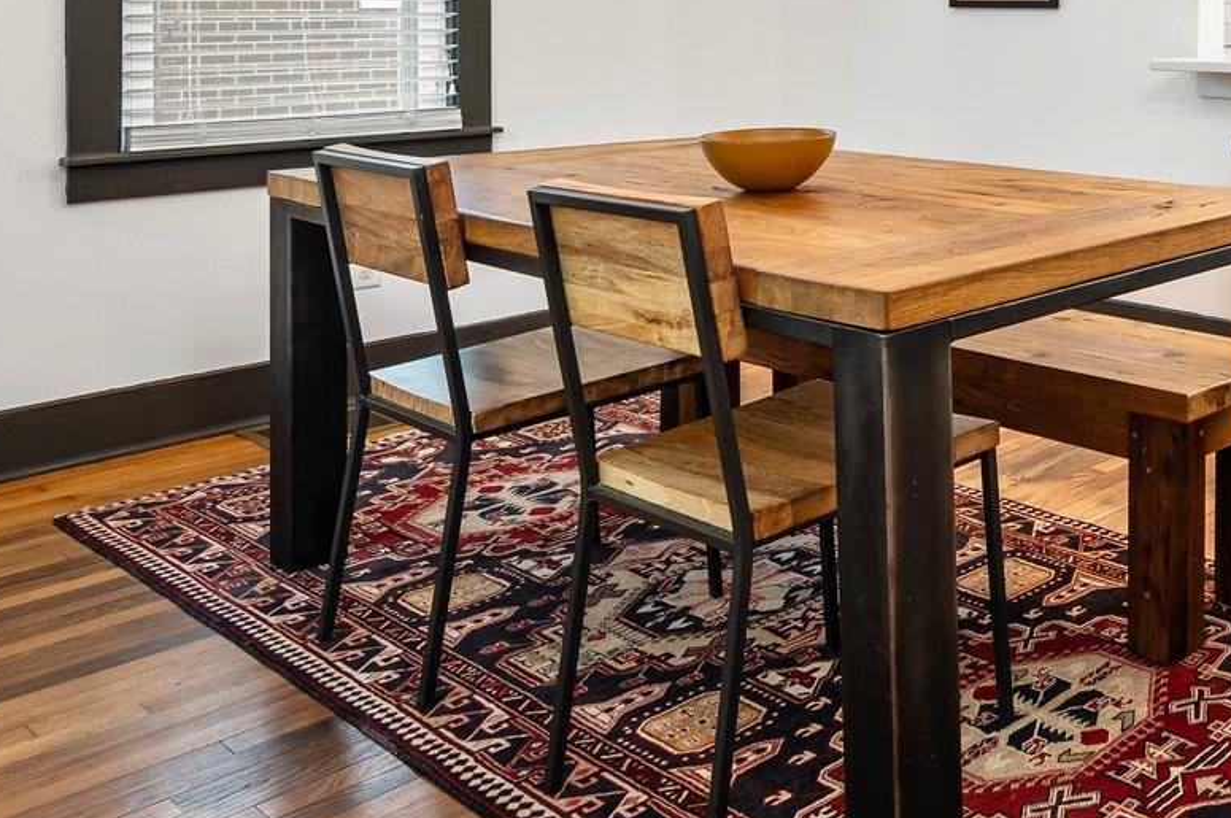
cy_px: 82
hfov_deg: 43.9
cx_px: 1248
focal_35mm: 37
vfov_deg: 33.9
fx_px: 1264
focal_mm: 14
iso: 200
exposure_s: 1
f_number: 8
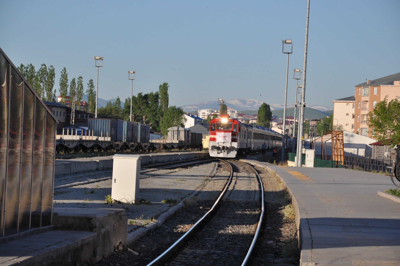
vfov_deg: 8.7
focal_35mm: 158
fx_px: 1748
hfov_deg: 13.1
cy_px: 133
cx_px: 200
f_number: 8
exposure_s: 1/1000
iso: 400
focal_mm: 105
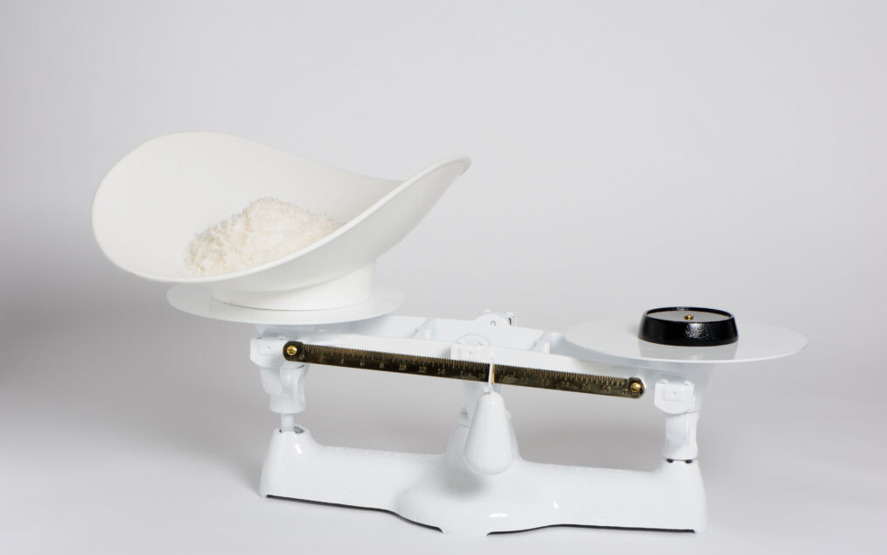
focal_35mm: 108
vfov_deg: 12.1
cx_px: 447
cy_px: 294
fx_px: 2611
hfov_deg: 19.3
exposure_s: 1/125
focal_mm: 105
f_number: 29
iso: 200
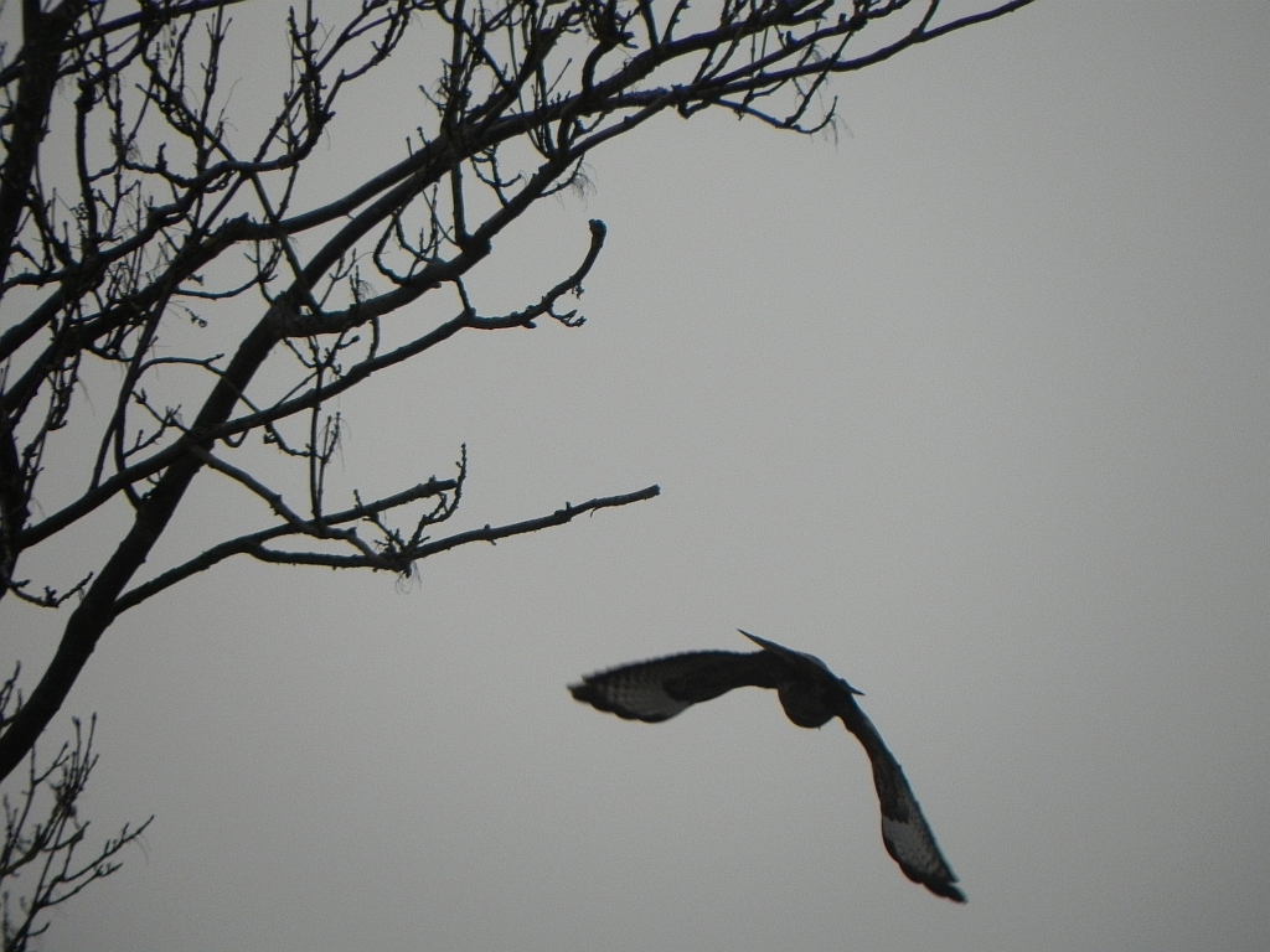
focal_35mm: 678
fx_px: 24875
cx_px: 635
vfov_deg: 2.2
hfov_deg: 2.9
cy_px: 476
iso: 261
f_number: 5
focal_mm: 120
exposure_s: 1/500
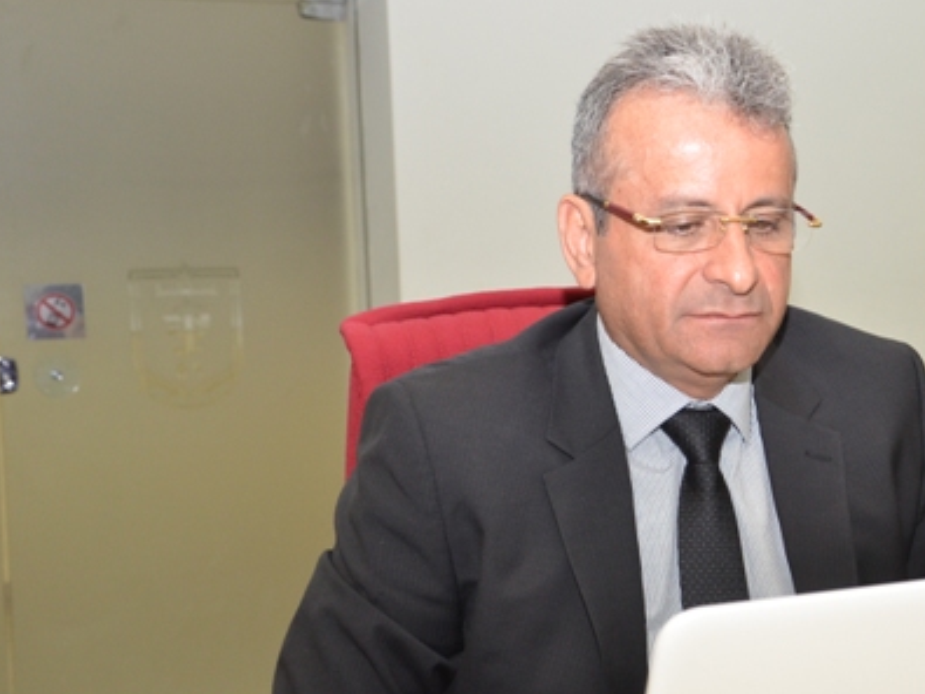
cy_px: 368
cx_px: 740
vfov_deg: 21.0
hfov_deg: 27.2
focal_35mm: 70
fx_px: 1870
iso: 800
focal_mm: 30
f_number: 4.5
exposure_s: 1/60
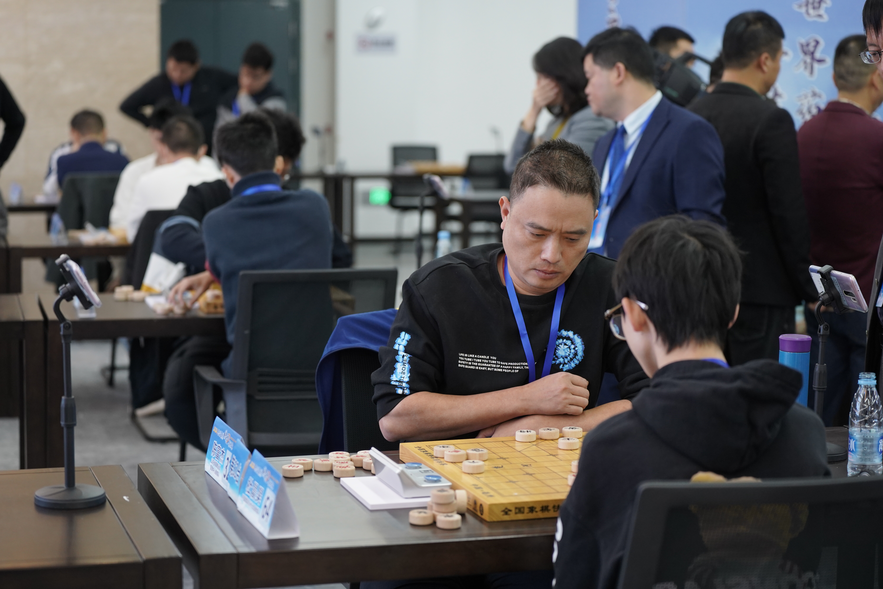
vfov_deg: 19.5
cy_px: 294
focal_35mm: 70
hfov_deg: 28.8
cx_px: 442
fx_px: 1717
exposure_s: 1/250
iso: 1600
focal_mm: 70
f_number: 2.8
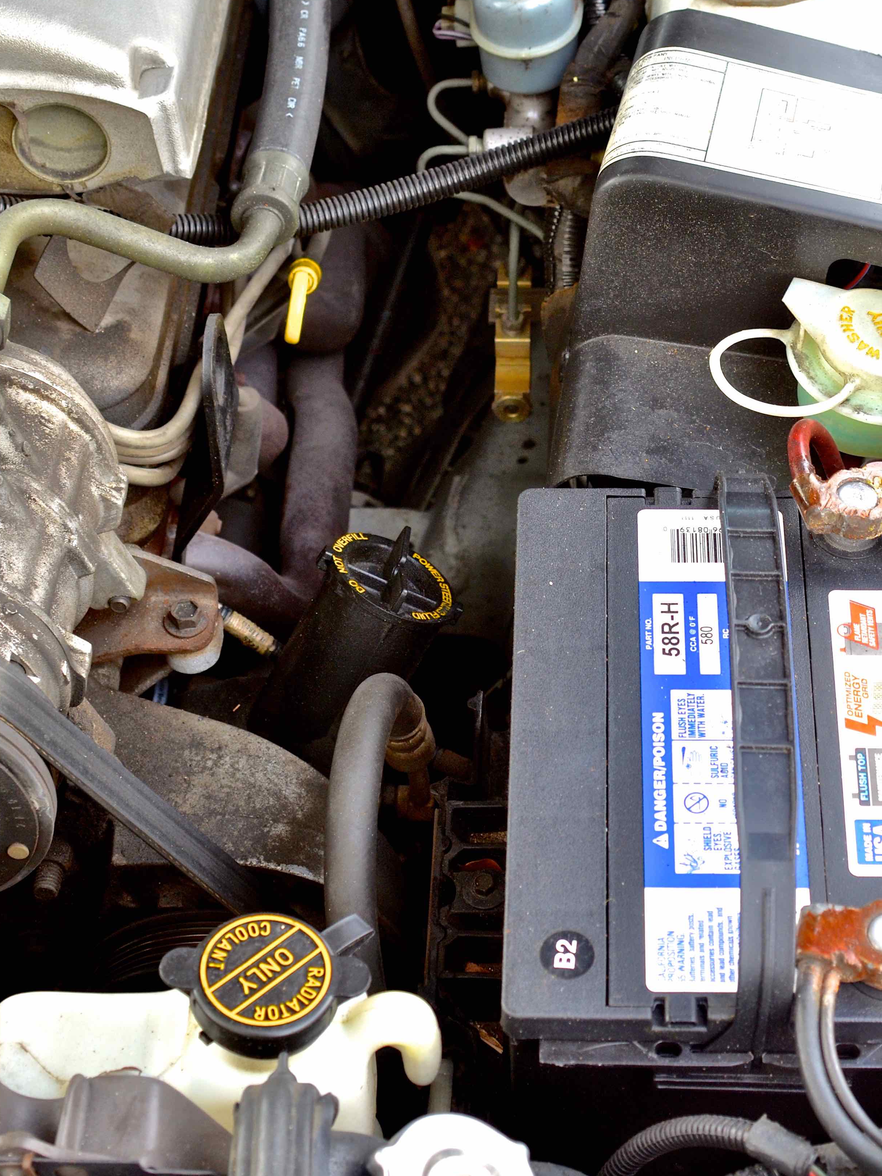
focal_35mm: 68
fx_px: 2301
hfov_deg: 21.7
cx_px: 534
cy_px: 436
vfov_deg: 28.6
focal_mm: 31
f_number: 5
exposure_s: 1/160
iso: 400
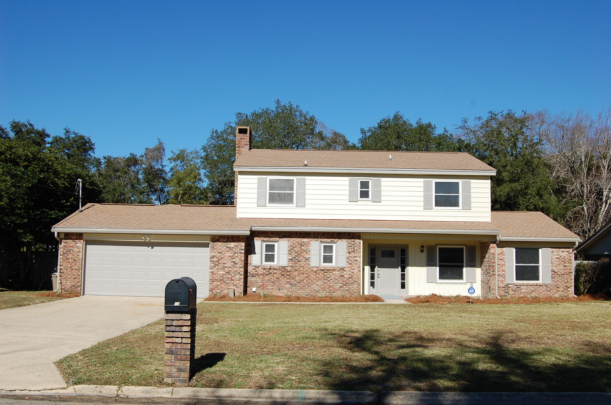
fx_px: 585
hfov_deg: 55.2
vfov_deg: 38.2
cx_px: 306
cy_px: 202
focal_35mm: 34
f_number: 10
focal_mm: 23
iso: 200
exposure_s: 1/400
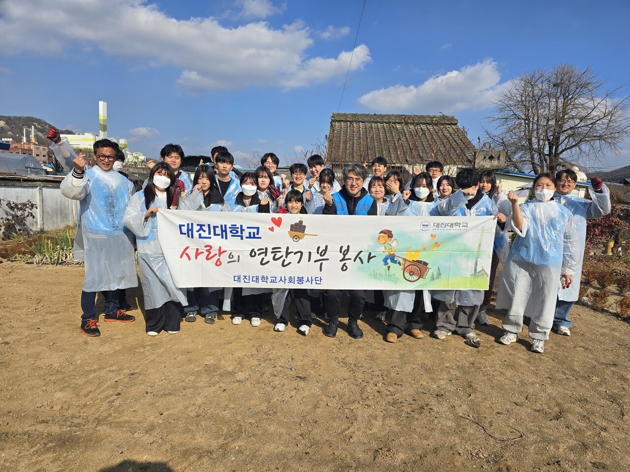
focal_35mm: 23
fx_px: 419
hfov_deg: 73.9
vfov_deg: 58.9
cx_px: 315
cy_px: 236
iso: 12
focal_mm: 6.3
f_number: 1.7
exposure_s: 1/1163
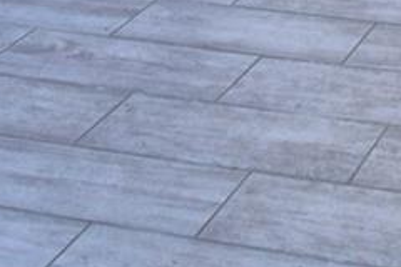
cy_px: -599
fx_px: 1114
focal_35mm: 100
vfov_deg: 9.6
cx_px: 642
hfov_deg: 17.8
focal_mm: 10
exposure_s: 1/125
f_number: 4.5
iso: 320
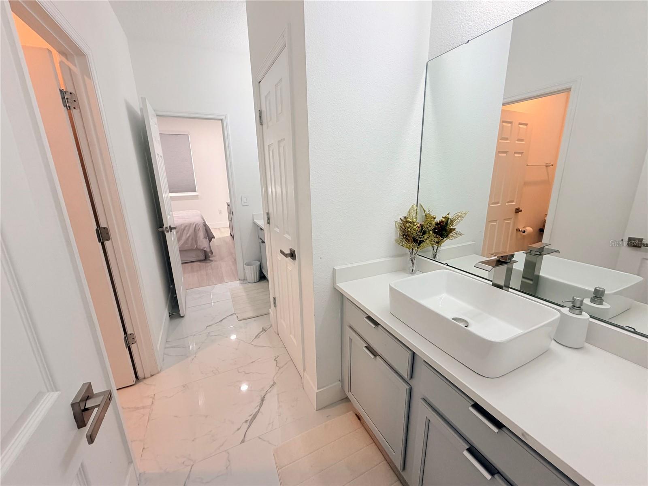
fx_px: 262
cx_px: 324
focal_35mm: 14
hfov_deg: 102.1
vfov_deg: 85.7
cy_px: 243
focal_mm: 2.22
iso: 160
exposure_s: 1/120
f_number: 2.2
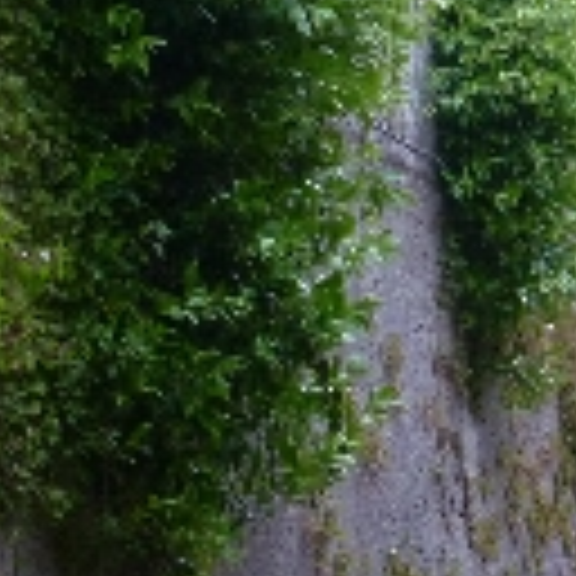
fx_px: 3483
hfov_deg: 9.4
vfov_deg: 9.4
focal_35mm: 185
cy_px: 513
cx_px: 580
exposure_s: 1/40
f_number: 3.4
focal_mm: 9.2
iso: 320
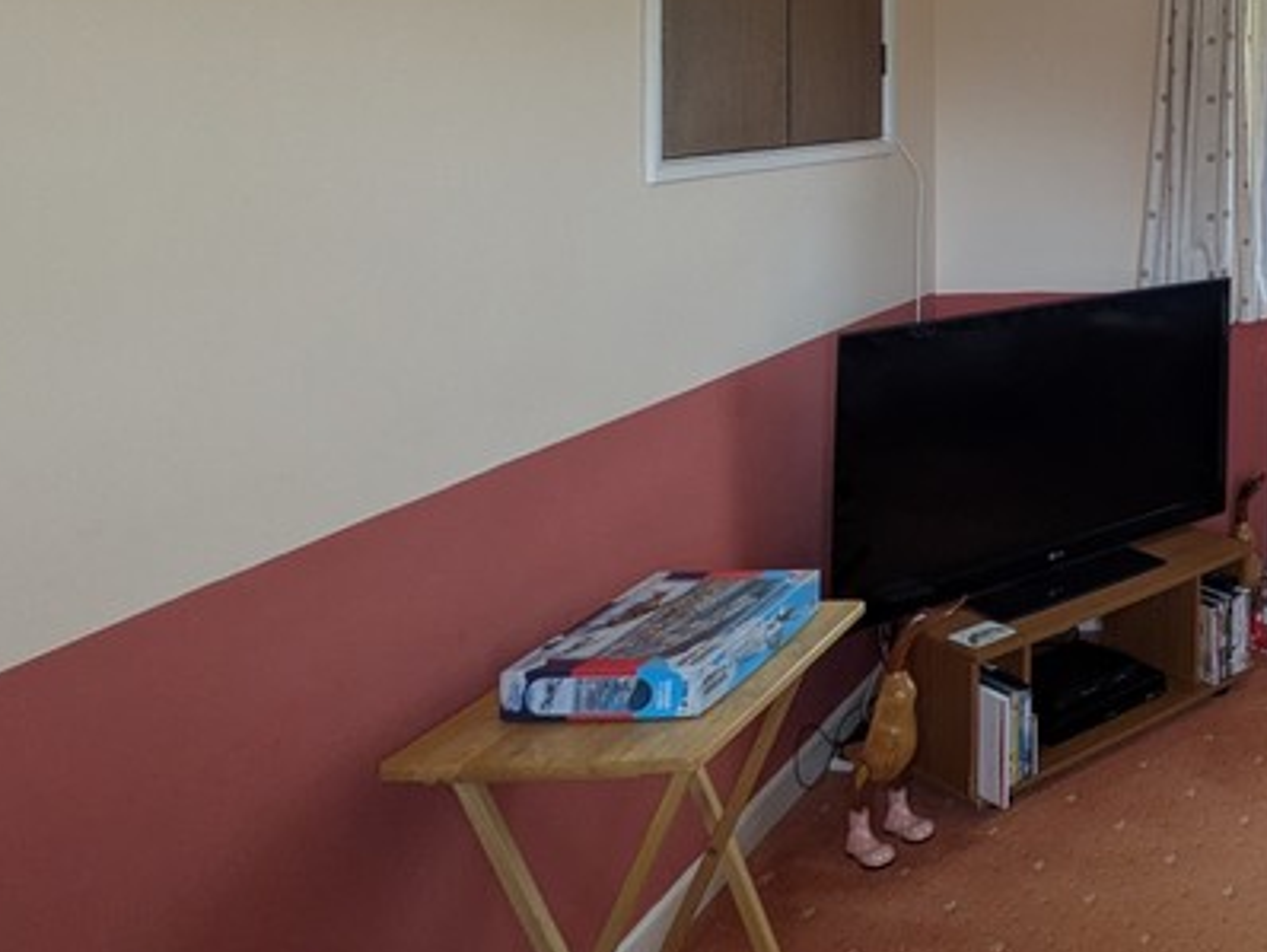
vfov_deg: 37.0
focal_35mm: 36
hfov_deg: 38.0
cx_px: 1528
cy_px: 88
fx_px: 1318
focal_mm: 1.83
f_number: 2.2
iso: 94
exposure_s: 1/100
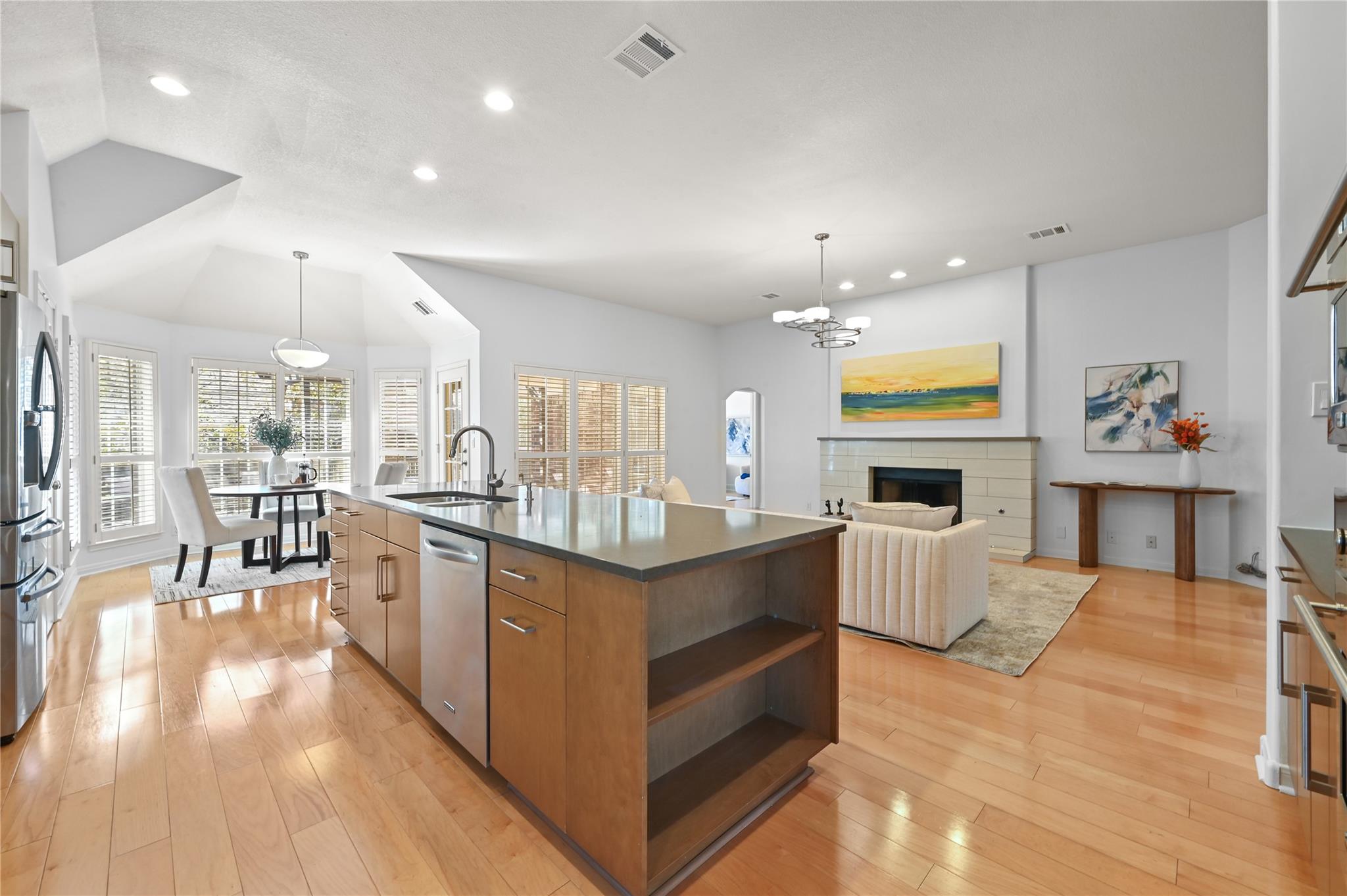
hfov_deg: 104.3
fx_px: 523
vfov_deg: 81.1
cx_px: 674
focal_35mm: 14
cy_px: 448
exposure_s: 1/1.67
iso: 200
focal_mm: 14
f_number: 14
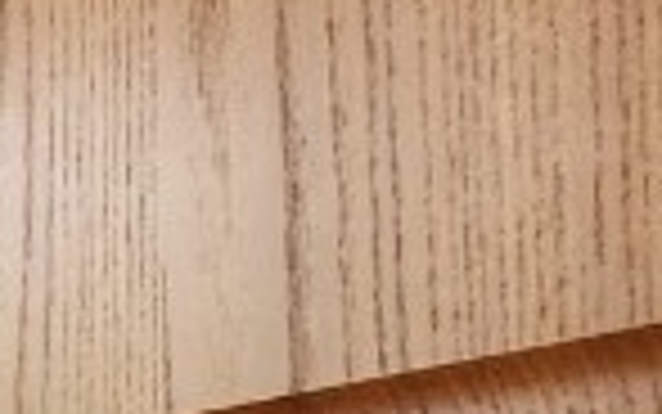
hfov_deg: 10.5
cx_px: -1482
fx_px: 1733
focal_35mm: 96
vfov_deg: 12.6
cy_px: 702
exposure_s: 1/60
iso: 160
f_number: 2.2
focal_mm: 2.2
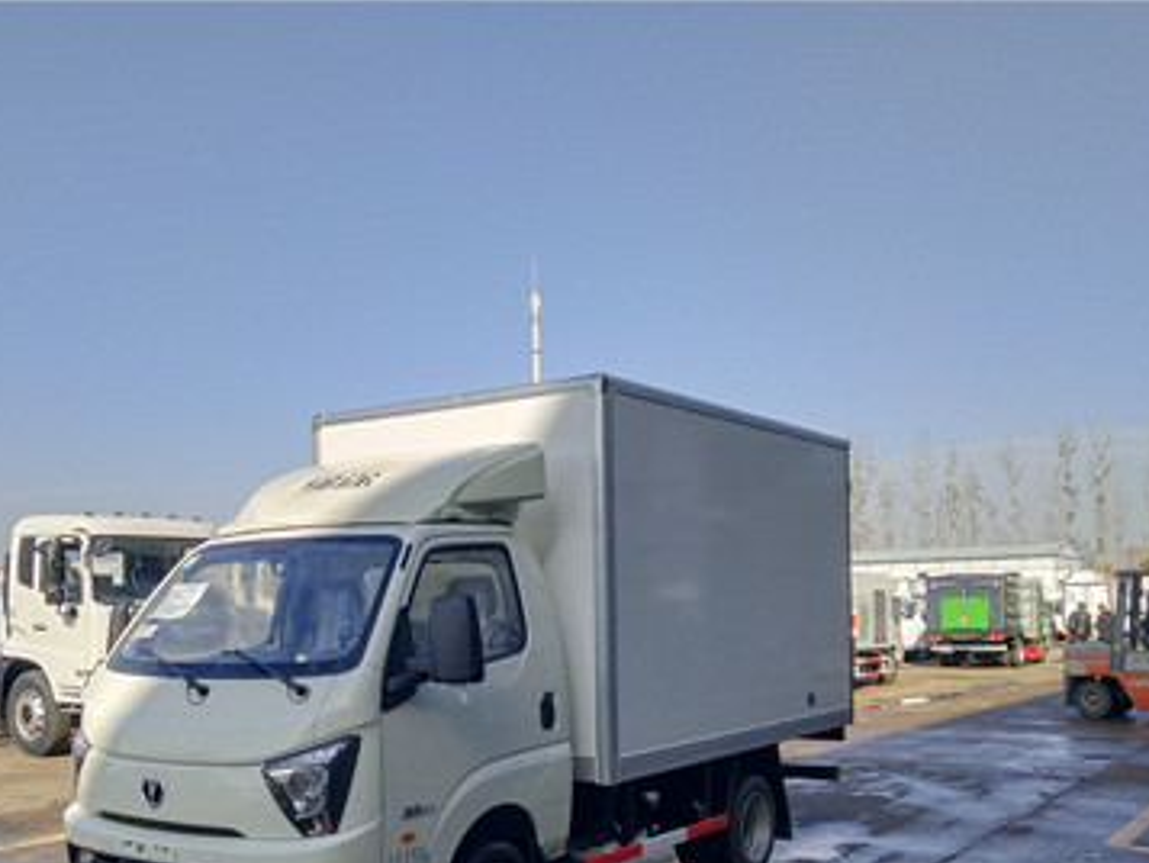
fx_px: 1395
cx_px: 422
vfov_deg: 33.9
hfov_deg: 44.4
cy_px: 601
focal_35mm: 42
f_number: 1.8
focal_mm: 3.95
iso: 82
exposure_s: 1/2086
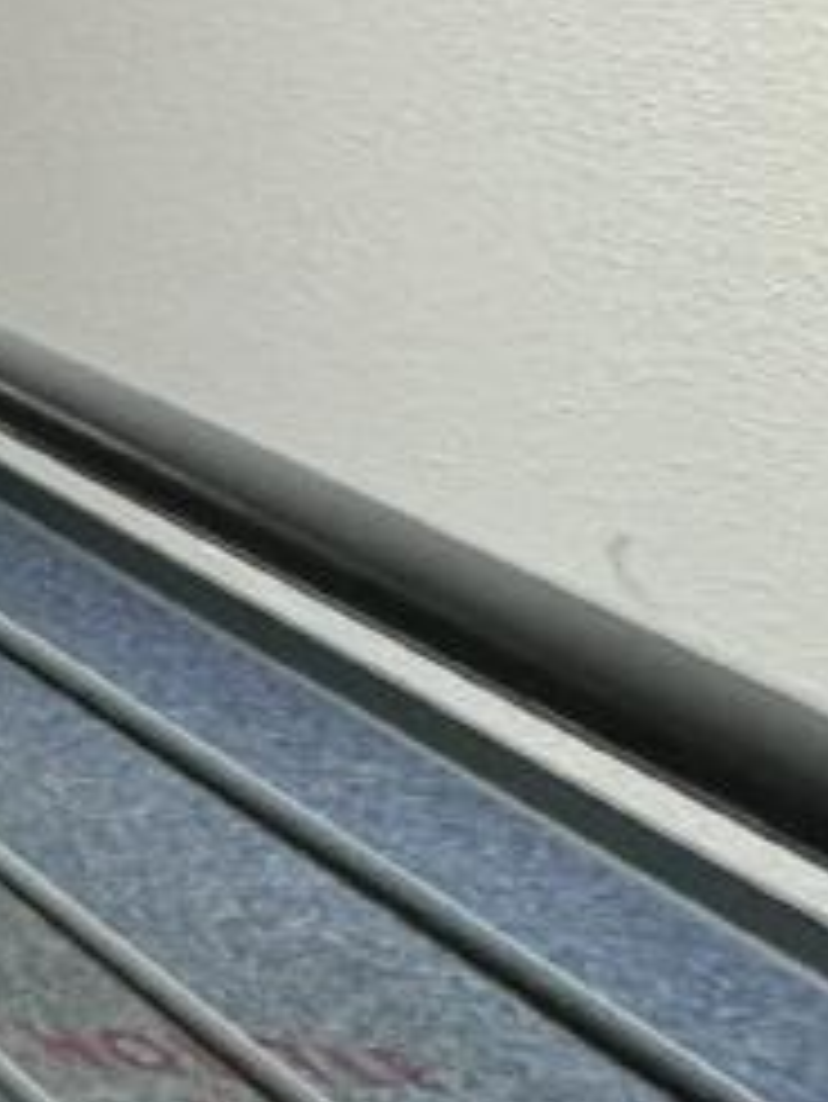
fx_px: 2326
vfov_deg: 25.3
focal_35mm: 73
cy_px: -13
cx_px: -2043
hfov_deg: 9.7
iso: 400
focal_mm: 2.22
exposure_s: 1/60
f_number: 2.2
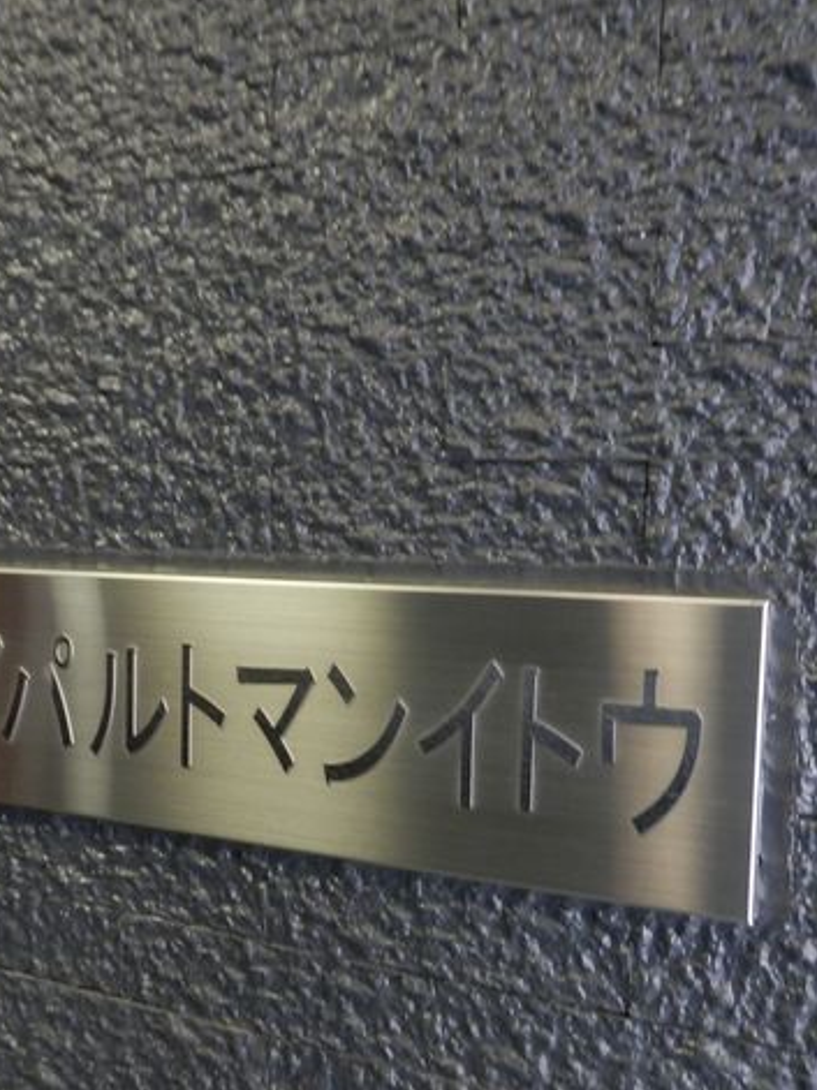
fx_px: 1070
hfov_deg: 41.4
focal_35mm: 34
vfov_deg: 53.8
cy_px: 611
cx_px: 301
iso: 200
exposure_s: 1/30
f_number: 3
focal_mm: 4.5
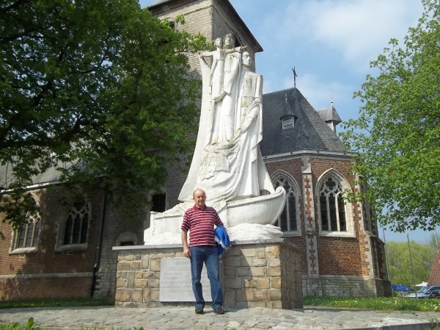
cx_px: 220
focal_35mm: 32
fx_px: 406
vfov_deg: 44.1
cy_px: 165
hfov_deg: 56.9
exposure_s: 1/125
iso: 64
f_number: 8.8
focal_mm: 5.7
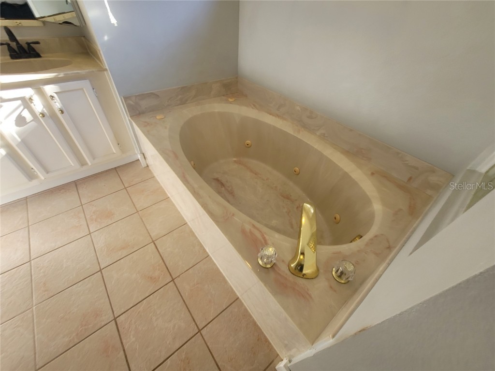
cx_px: 248
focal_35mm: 13
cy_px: 186
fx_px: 186
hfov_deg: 106.2
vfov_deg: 89.9
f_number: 2.2
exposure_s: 1/60
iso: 100
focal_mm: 2.2
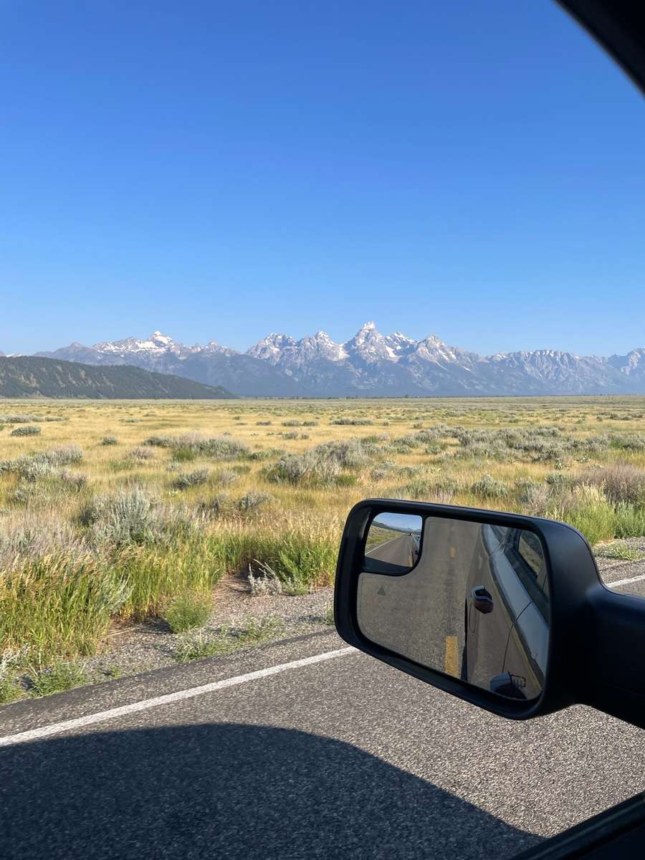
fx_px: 646
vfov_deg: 67.3
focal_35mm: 26
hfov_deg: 53.1
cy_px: 430
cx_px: 322
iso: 32
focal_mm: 4.2
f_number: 1.6
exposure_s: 1/2817
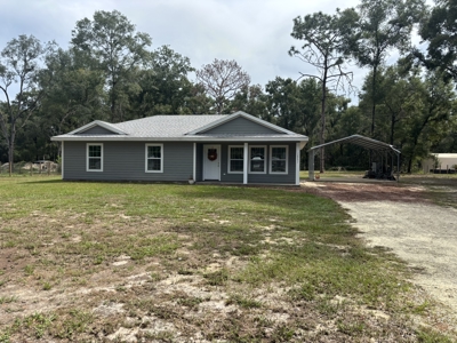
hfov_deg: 67.3
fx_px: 343
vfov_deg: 53.1
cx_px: 228
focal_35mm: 26
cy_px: 172
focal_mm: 5.96
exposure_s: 1/1949
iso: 50
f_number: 1.6
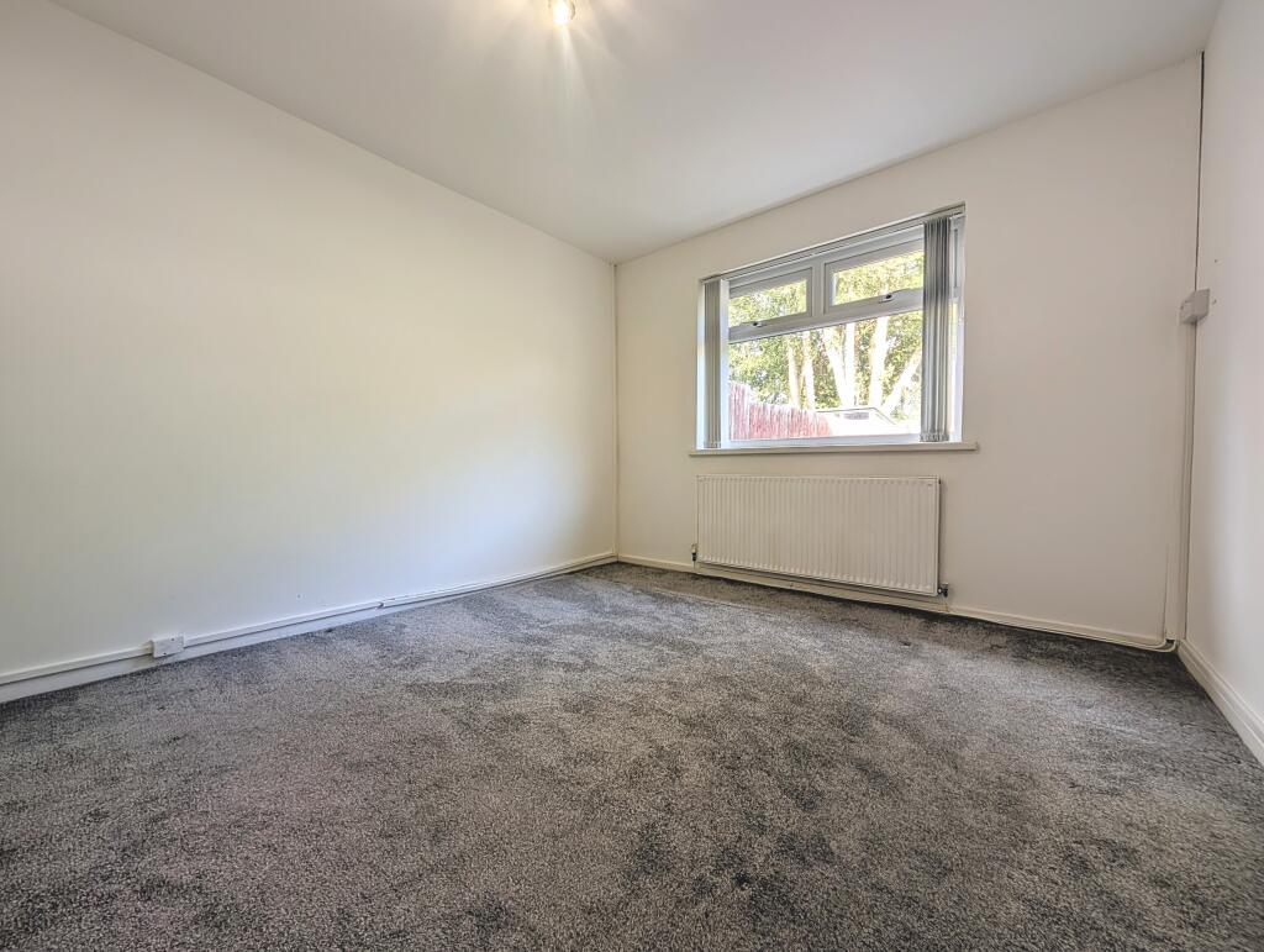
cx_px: 632
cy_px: 476
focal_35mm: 12
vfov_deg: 94.6
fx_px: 439
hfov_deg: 110.5
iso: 64
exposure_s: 1/100
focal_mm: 2.02
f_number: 1.7
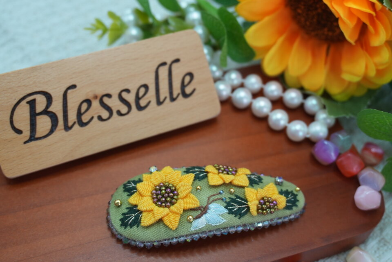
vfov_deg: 28.9
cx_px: 196
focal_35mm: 46
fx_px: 506
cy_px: 131
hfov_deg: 42.3
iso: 320
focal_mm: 31
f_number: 5
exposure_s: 1/60
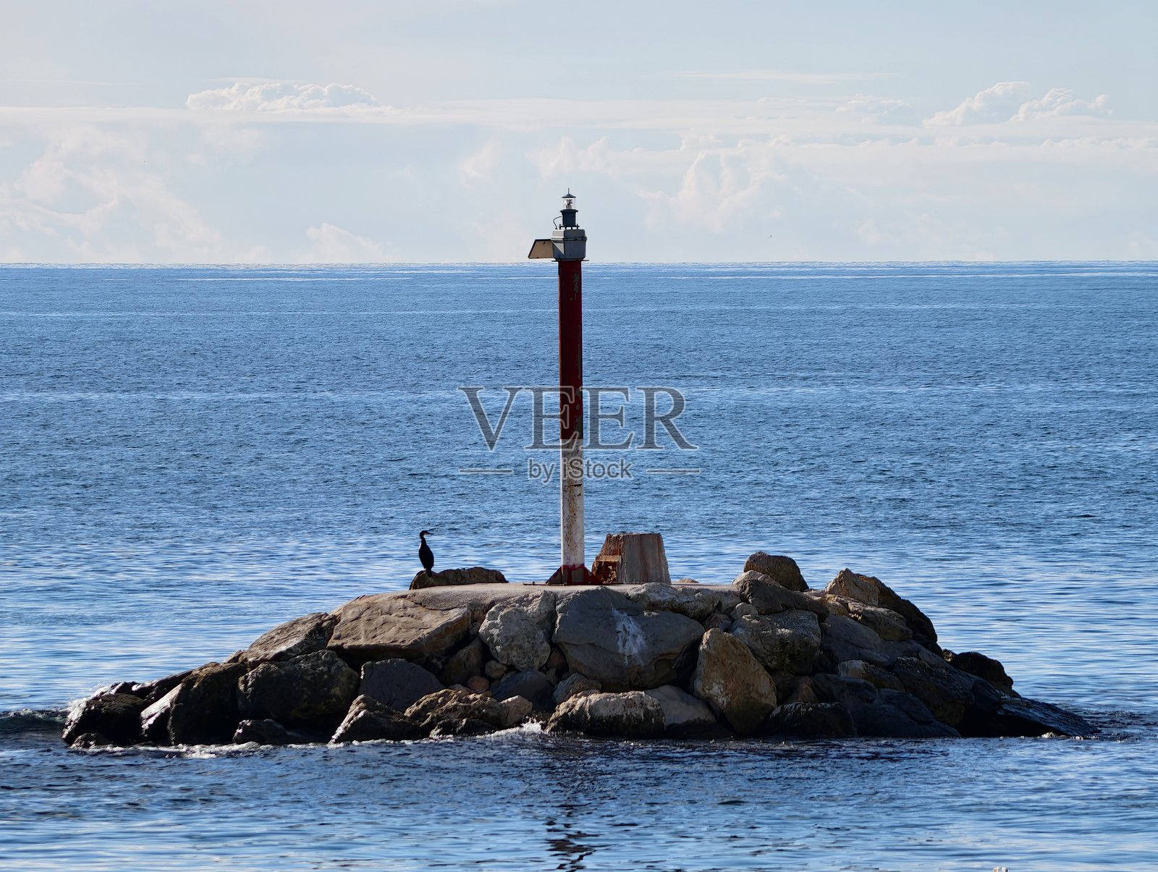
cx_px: 579
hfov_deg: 4.9
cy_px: 436
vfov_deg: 3.7
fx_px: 13401
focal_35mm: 400
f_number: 2.27
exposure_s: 1/625
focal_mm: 22.48
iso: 50
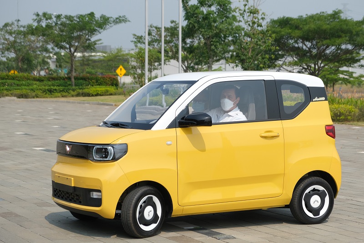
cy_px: 122
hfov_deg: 24.5
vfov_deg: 16.4
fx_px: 839
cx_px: 182
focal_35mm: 83
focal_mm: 55
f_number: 4
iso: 400
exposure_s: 1/4000
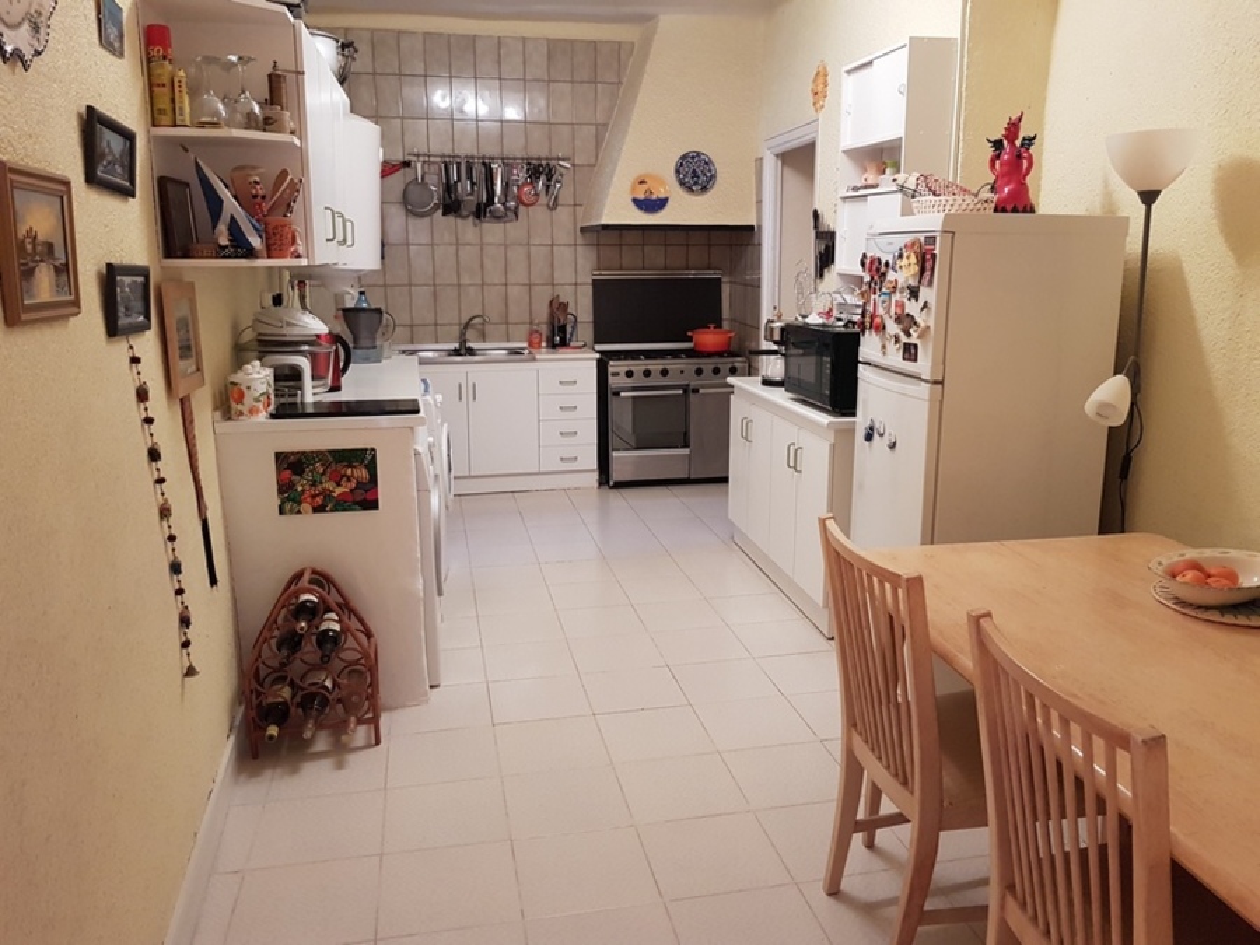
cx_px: 630
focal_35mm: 26
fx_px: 946
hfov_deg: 67.3
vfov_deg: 53.1
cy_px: 472
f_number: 1.7
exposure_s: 1/33
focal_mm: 4.2
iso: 160
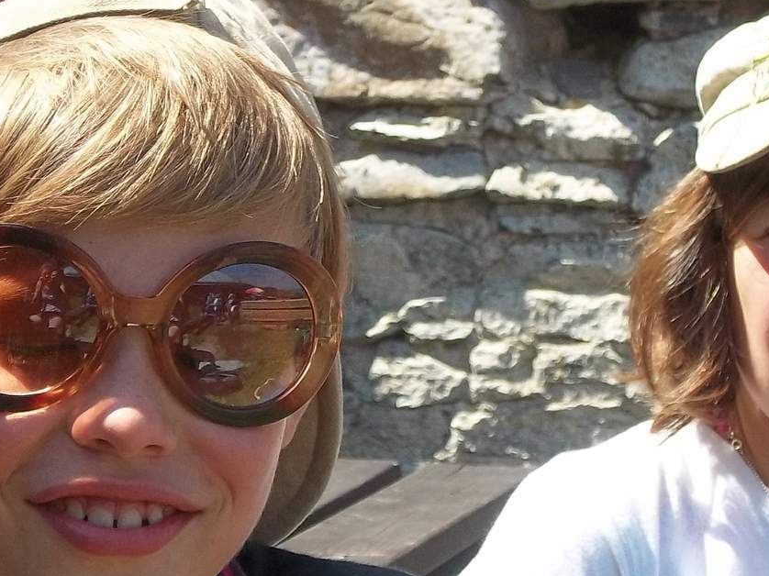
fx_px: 3287
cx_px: 286
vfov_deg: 10.0
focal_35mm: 148
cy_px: 298
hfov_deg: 13.3
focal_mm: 11
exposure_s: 1/400
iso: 80
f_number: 4.1
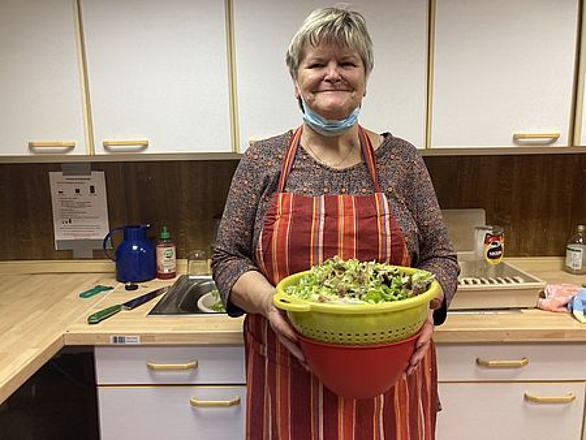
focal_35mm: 28
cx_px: 293
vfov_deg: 49.8
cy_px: 220
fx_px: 474
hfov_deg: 63.4
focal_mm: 3.99
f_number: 1.8
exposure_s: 1/50
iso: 64
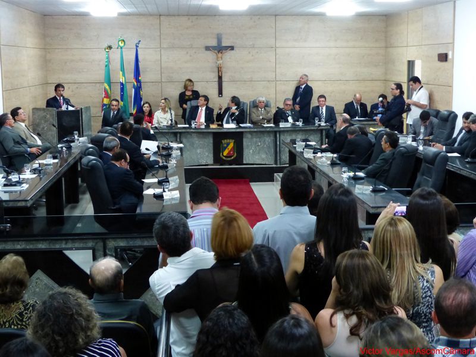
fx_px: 688
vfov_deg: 29.1
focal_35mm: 50
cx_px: 238
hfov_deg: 38.2
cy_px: 178
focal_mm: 9.1
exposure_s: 1/15
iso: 800
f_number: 2.8
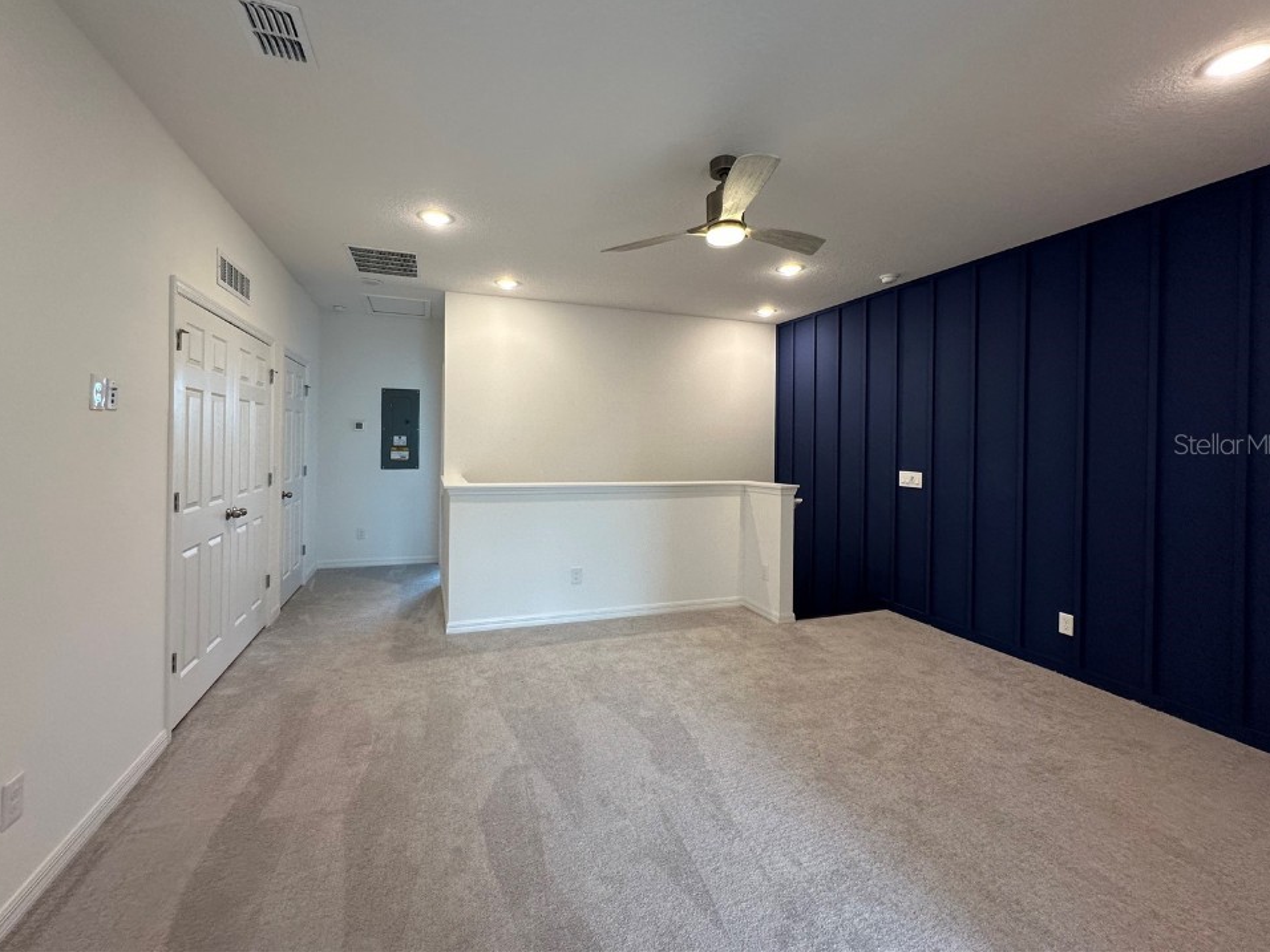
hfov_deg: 98.2
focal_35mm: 15
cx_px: 619
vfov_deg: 81.6
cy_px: 443
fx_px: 550
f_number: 2.2
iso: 160
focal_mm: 2.22
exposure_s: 1/120
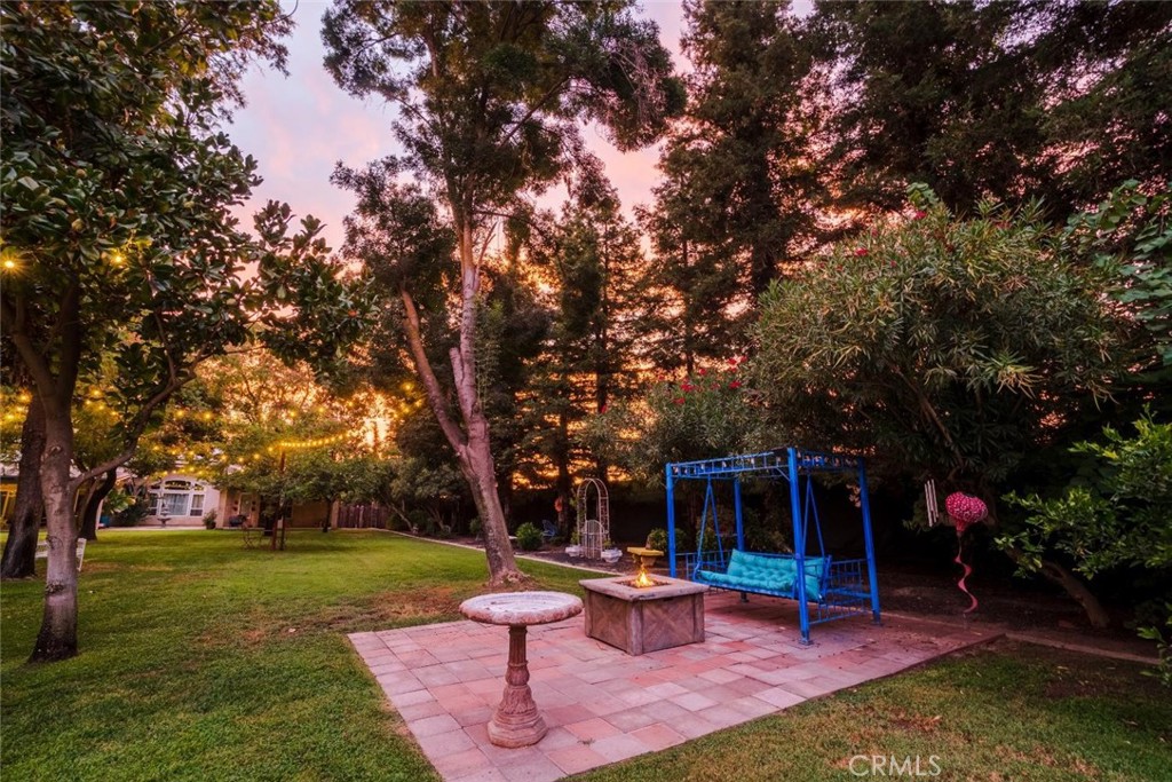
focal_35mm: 15
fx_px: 488
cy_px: 391
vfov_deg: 77.3
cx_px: 586
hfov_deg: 100.4
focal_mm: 10
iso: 200
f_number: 8
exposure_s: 1/10
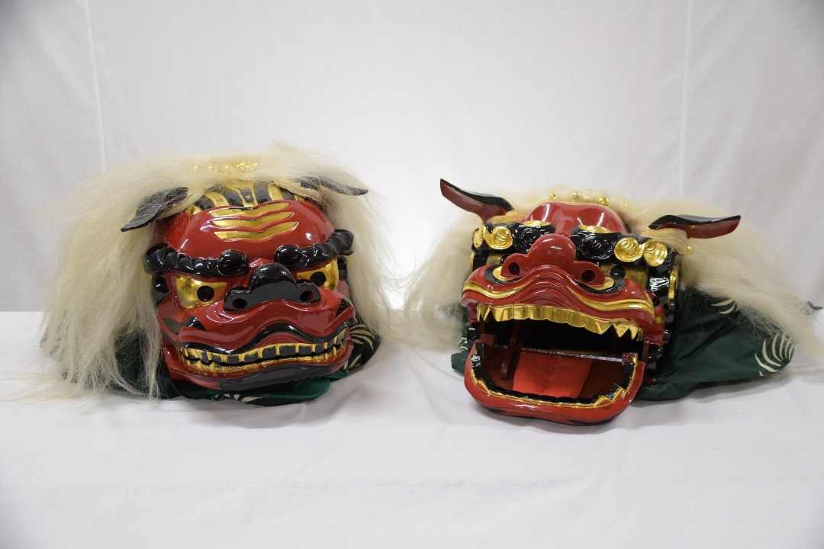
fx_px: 1064
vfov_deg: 28.9
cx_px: 412
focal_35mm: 46
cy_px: 274
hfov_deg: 42.3
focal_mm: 31
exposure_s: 1/20
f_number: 4.5
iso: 200
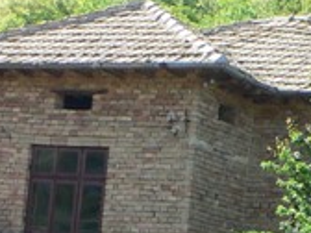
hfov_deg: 13.8
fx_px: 1195
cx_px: 492
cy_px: 239
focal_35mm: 133
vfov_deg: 11.0
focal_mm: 4.6
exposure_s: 1/125
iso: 80
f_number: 4
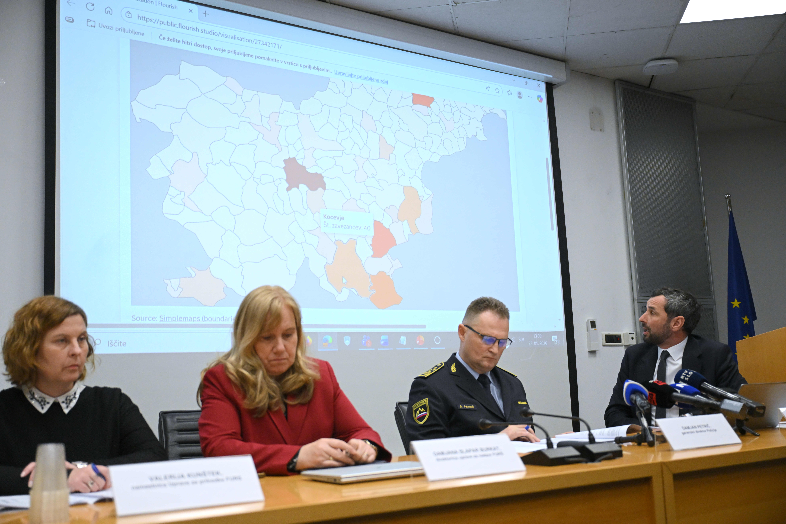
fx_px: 851
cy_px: 262
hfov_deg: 49.6
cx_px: 393
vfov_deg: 34.2
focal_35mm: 39
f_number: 2.8
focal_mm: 39
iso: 2000
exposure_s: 1/1250
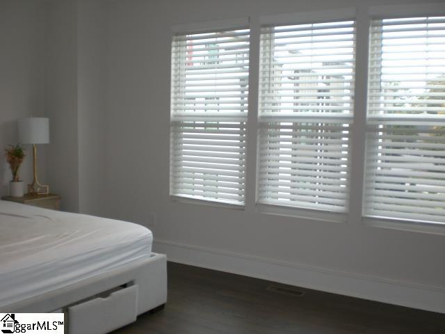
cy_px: 167
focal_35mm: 38
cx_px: 222
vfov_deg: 37.7
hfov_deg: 49.0
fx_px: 489
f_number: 3.1
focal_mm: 6.3
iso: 100
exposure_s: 1/100
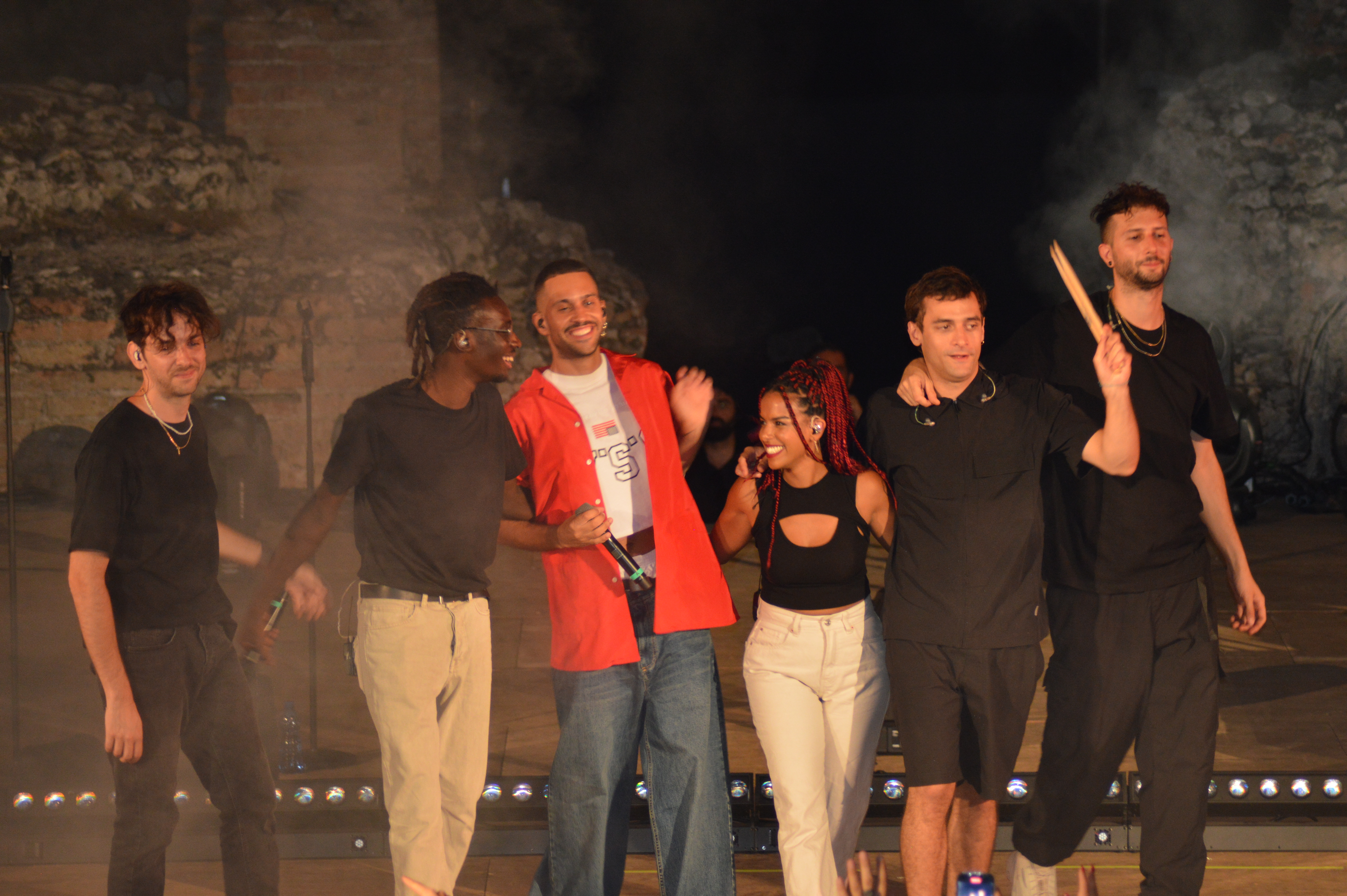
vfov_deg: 6.5
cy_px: 448
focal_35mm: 210
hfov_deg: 9.8
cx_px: 674
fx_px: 7850
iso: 800
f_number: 4.5
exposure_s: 1/60
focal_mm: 140
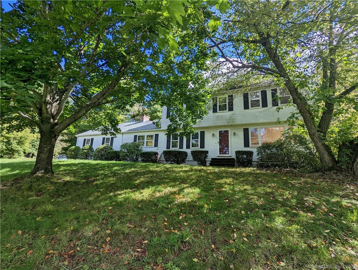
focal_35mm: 16
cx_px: 179
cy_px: 135
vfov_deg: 78.2
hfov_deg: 94.4
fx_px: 166
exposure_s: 1/581
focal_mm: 2.35
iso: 43
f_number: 2.2
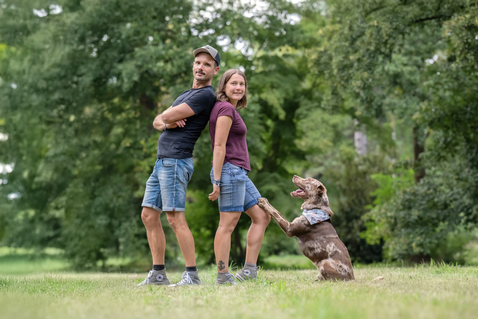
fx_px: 1660
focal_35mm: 125
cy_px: 160
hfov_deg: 16.4
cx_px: 239
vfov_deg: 11.0
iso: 2800
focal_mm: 125
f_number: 4
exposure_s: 1/640
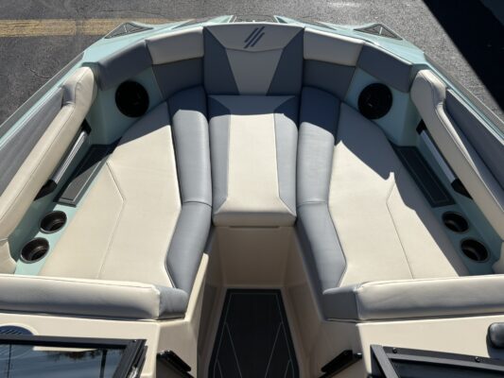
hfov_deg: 67.3
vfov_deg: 53.1
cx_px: 252
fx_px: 379
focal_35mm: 26
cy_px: 189
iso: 50
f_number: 1.6
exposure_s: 1/6329
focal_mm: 5.96
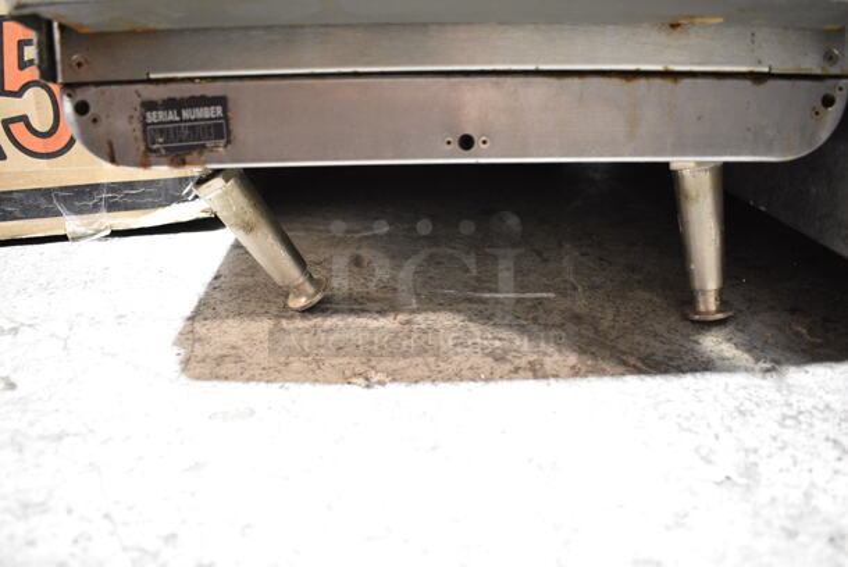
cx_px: 424
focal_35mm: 27
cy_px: 284
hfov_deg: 67.3
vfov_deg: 48.0
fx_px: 637
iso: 2000
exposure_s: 1/30
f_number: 3.5
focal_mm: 18
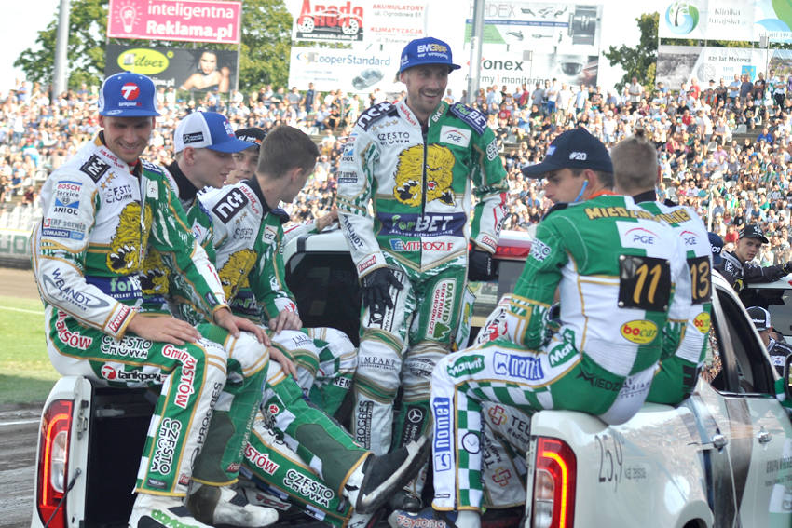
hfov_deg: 19.5
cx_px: 396
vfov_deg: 13.0
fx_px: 2310
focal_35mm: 105
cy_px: 264
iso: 200
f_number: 6.3
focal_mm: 70
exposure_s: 1/500
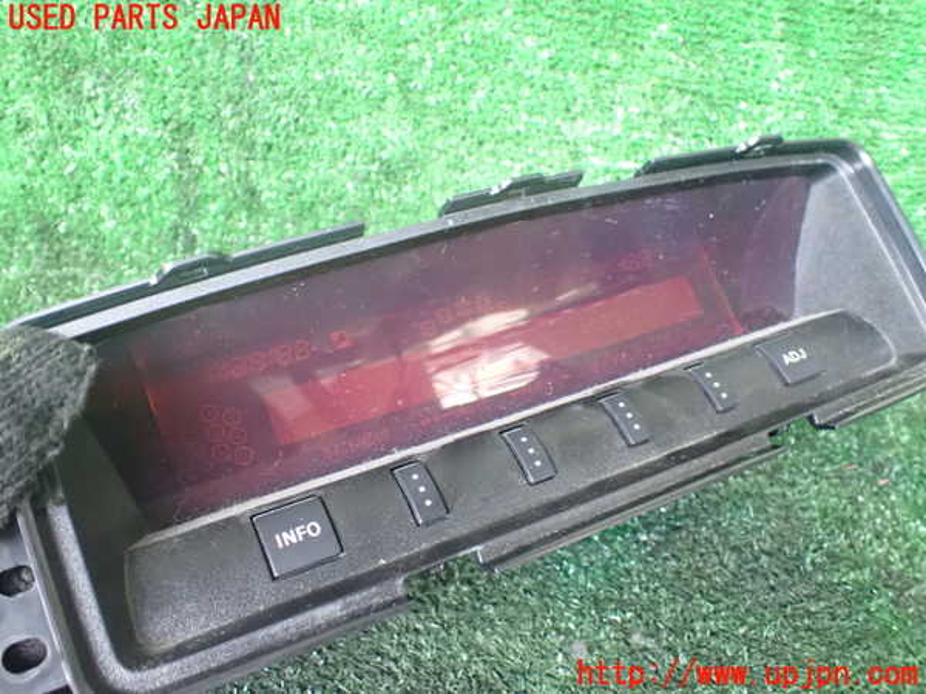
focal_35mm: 30
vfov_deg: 46.8
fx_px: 803
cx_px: 463
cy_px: 347
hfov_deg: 60.0
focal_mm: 5.4
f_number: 2.3
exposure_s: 1/30
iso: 1600
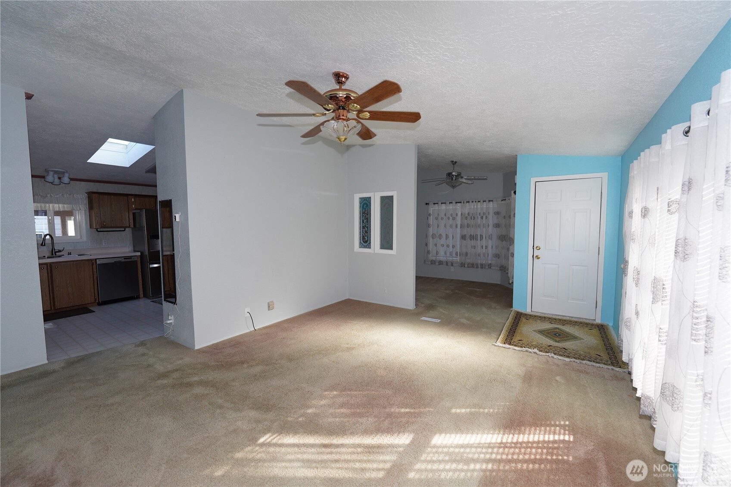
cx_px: 366
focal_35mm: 14
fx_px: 284
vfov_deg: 81.2
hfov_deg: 104.3
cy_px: 244
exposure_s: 1/160
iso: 250
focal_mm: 14
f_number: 4
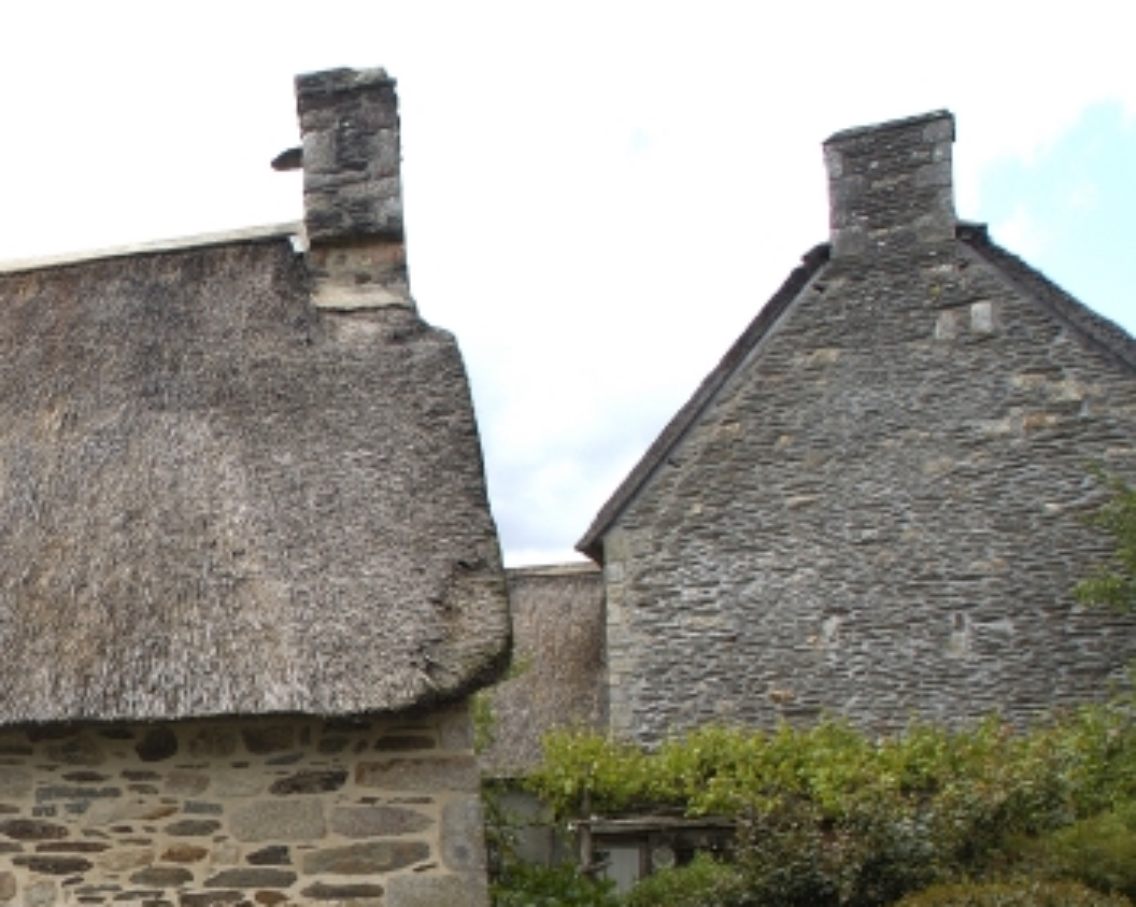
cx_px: -16
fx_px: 1445
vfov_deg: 33.4
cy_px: 784
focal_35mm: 43
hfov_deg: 37.9
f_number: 14
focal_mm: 14
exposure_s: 1/60
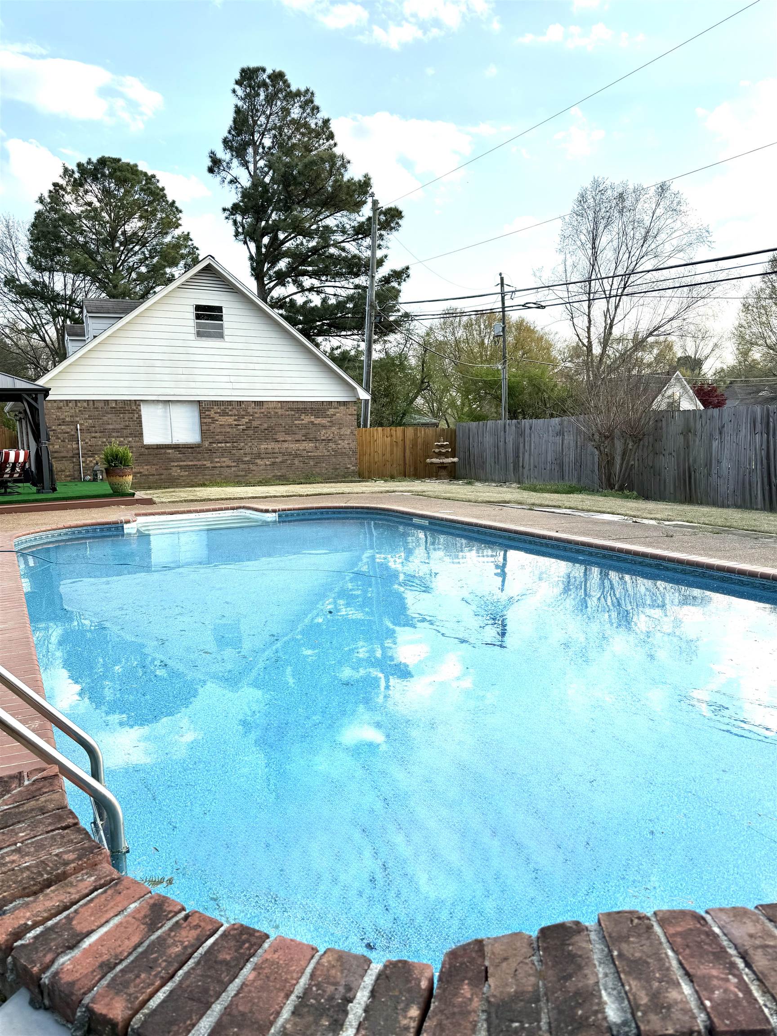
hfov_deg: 56.8
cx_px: 388
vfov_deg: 71.6
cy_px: 518
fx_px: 718
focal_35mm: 24
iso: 80
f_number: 1.78
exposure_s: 1/1653
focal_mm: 6.76
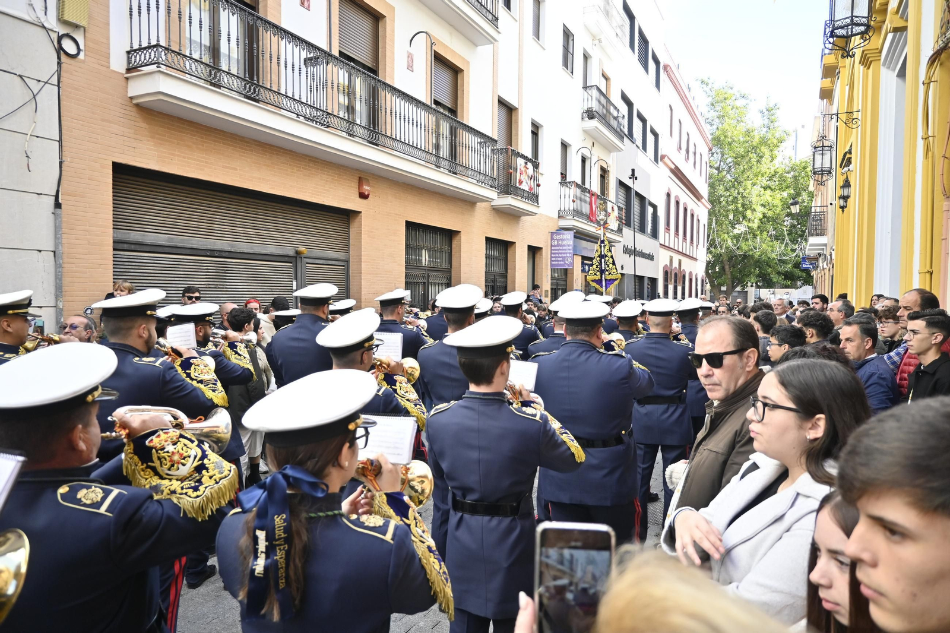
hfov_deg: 73.8
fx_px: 633
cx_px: 475
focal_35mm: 24
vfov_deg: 53.1
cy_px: 316
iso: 400
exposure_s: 1/400
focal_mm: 16
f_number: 3.5
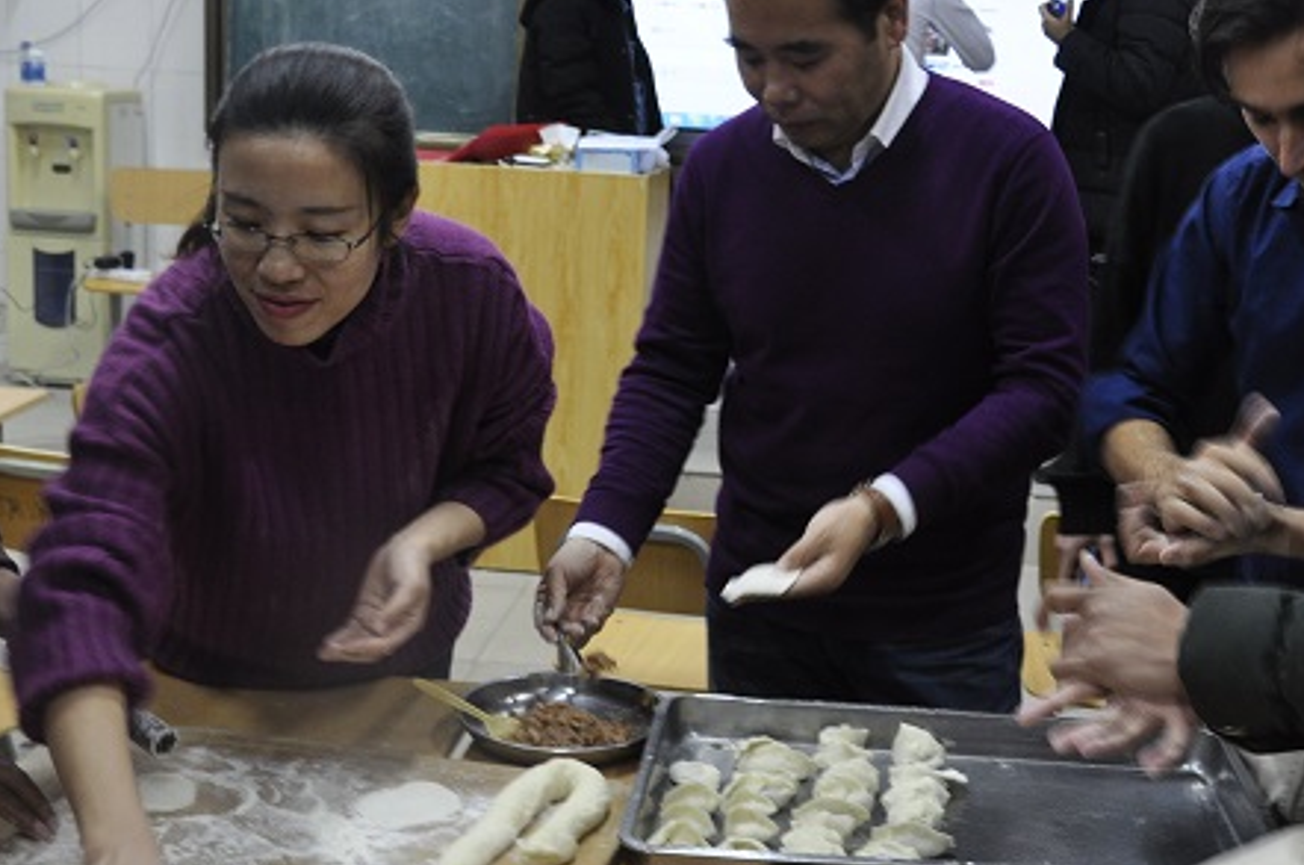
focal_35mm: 53
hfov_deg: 37.4
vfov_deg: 25.4
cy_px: 369
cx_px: 782
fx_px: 1916
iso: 800
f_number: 6.3
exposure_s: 1/20
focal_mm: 26
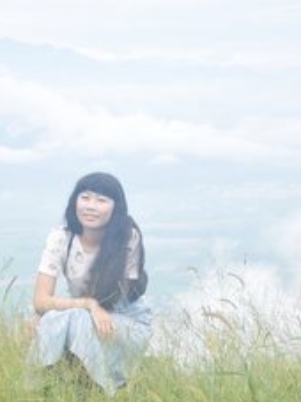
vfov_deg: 13.8
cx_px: 76
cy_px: 220
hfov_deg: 10.3
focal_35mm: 143
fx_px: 1659
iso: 320
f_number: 5
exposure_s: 1/400
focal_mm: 50
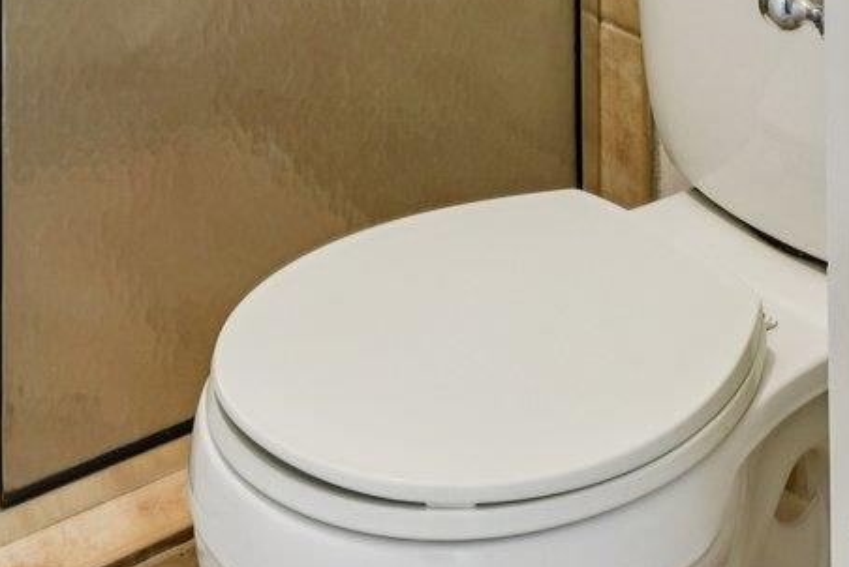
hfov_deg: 26.3
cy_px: -697
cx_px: 449
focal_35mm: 77
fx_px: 1817
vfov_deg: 13.8
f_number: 8
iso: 200
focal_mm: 17
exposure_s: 1/8
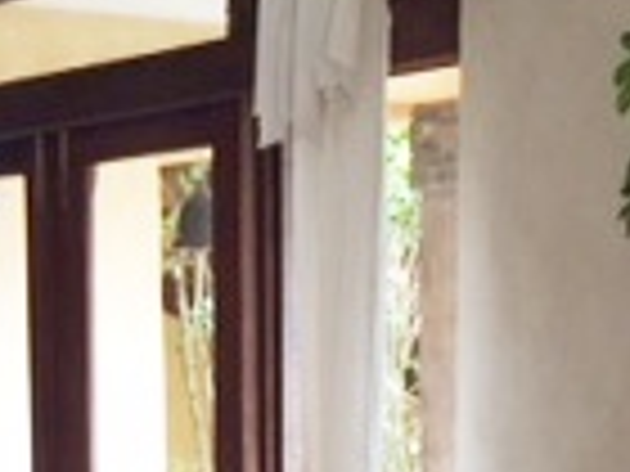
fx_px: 2421
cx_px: 63
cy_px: 868
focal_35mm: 133
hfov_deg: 14.7
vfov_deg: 10.4
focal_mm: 4.15
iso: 80
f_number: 2.2
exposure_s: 1/30
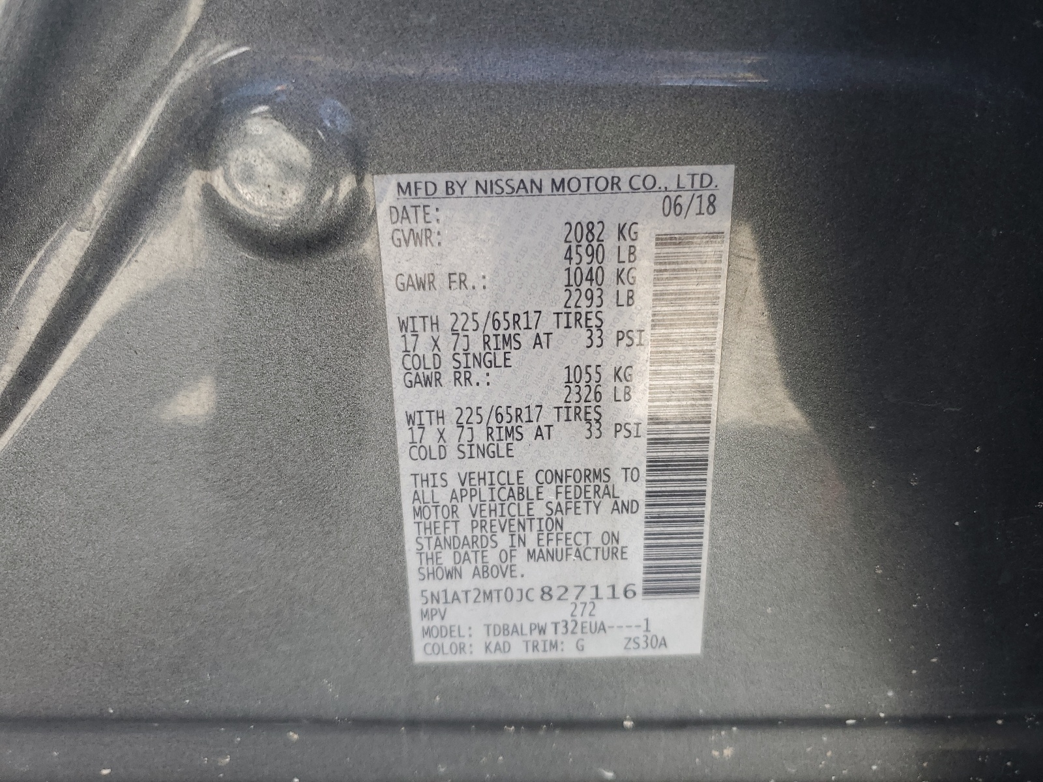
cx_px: 522
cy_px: 391
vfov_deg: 53.1
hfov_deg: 67.3
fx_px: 783
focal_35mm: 26
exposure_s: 1/141
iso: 50
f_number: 1.5
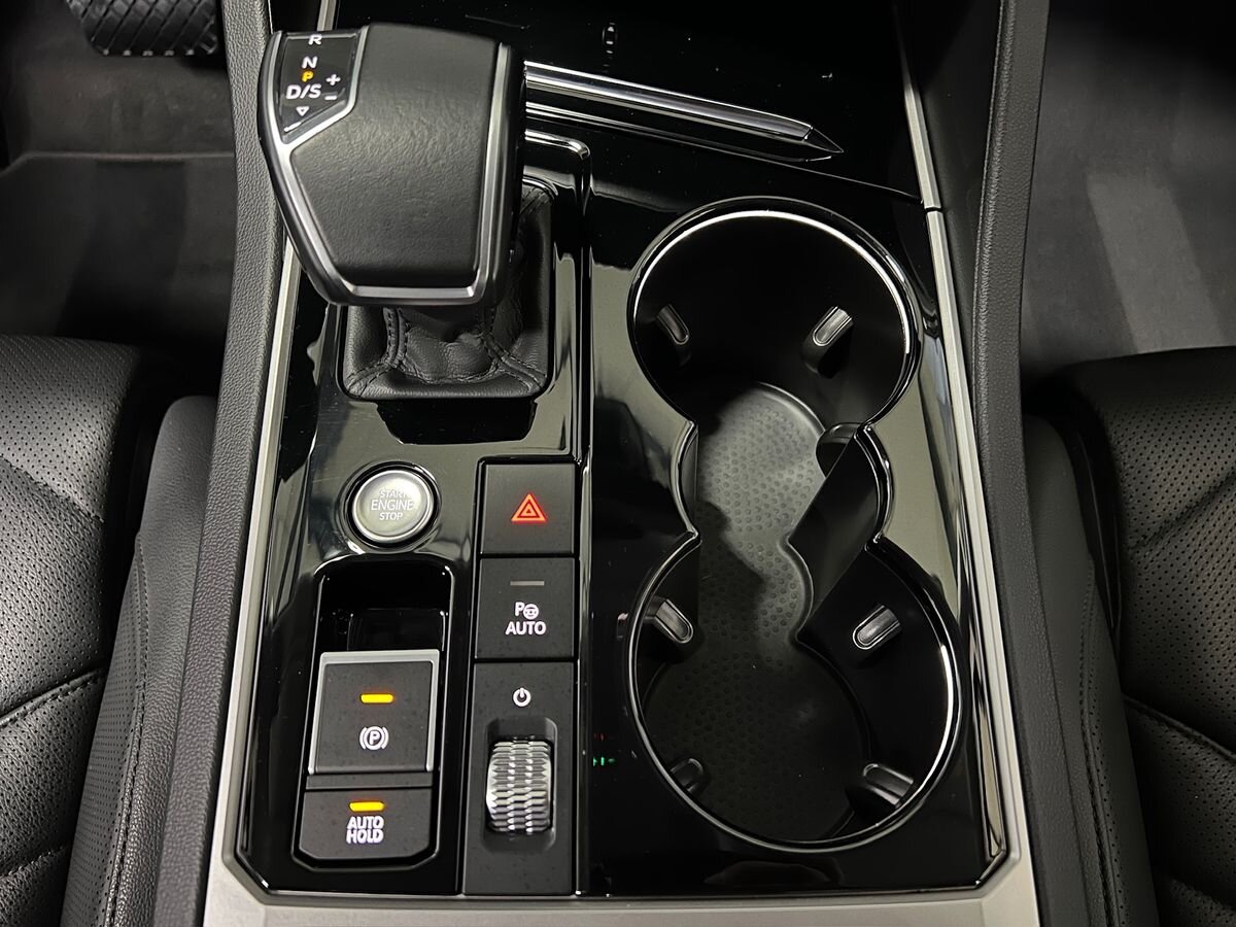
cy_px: 464
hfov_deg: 67.3
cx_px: 618
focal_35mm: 26
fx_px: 928
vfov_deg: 53.1
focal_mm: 5.7
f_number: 1.5
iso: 800
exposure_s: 1/10
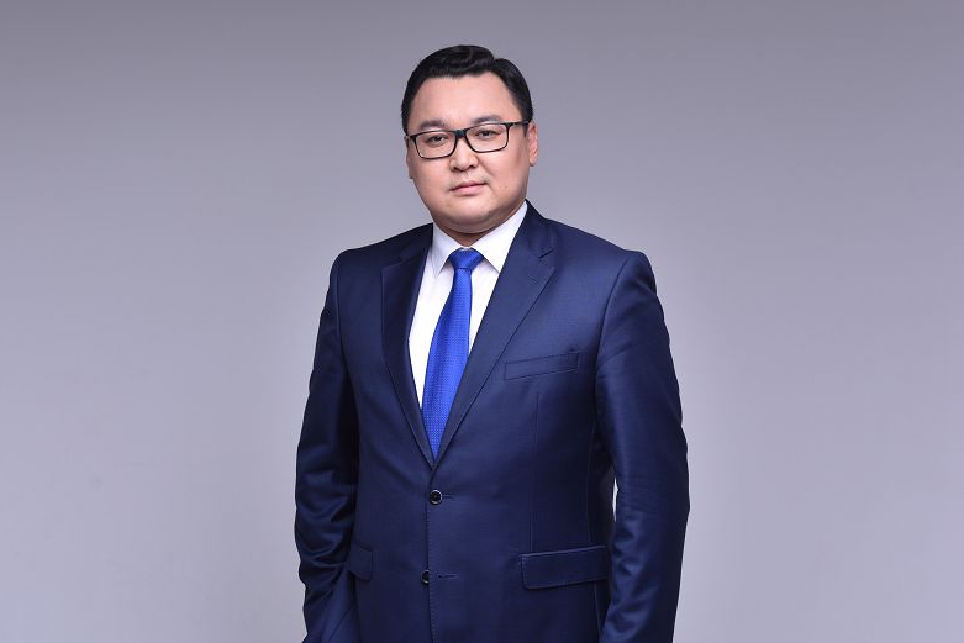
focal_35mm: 64
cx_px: 395
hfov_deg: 31.3
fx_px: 1714
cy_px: 391
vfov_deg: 21.2
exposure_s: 1/160
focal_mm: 50
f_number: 6.3
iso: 100
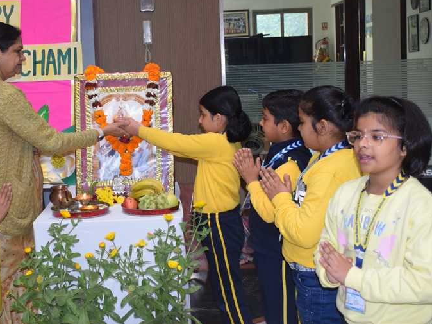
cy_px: 109
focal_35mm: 57
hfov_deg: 33.5
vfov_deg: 25.5
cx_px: 145
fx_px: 711
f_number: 5
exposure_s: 1/100
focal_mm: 26
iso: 800
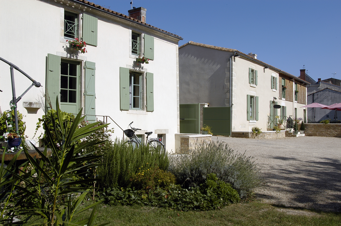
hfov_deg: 55.1
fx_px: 326
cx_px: 170
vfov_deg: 38.3
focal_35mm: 34
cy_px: 113
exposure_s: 1/200
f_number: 13
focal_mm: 23
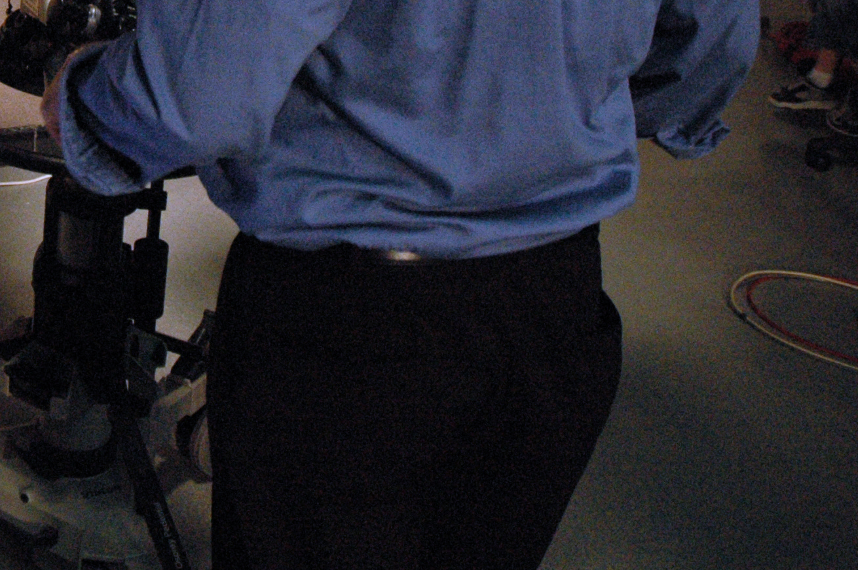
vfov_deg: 20.9
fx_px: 1476
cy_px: -50
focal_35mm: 62
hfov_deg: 29.2
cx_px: -94
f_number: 3.5
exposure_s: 1/80
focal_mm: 18
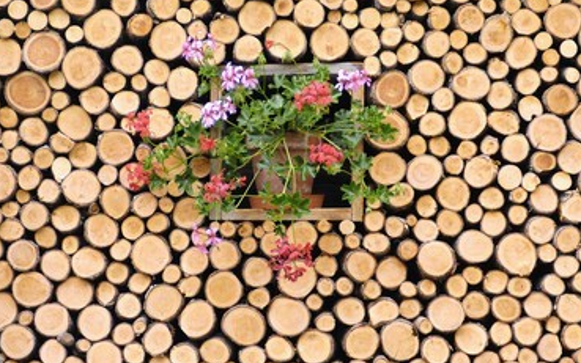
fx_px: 1711
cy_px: 149
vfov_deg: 12.1
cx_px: 298
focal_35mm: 108
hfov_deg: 19.3
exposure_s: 1/160
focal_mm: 62
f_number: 2.8
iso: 100
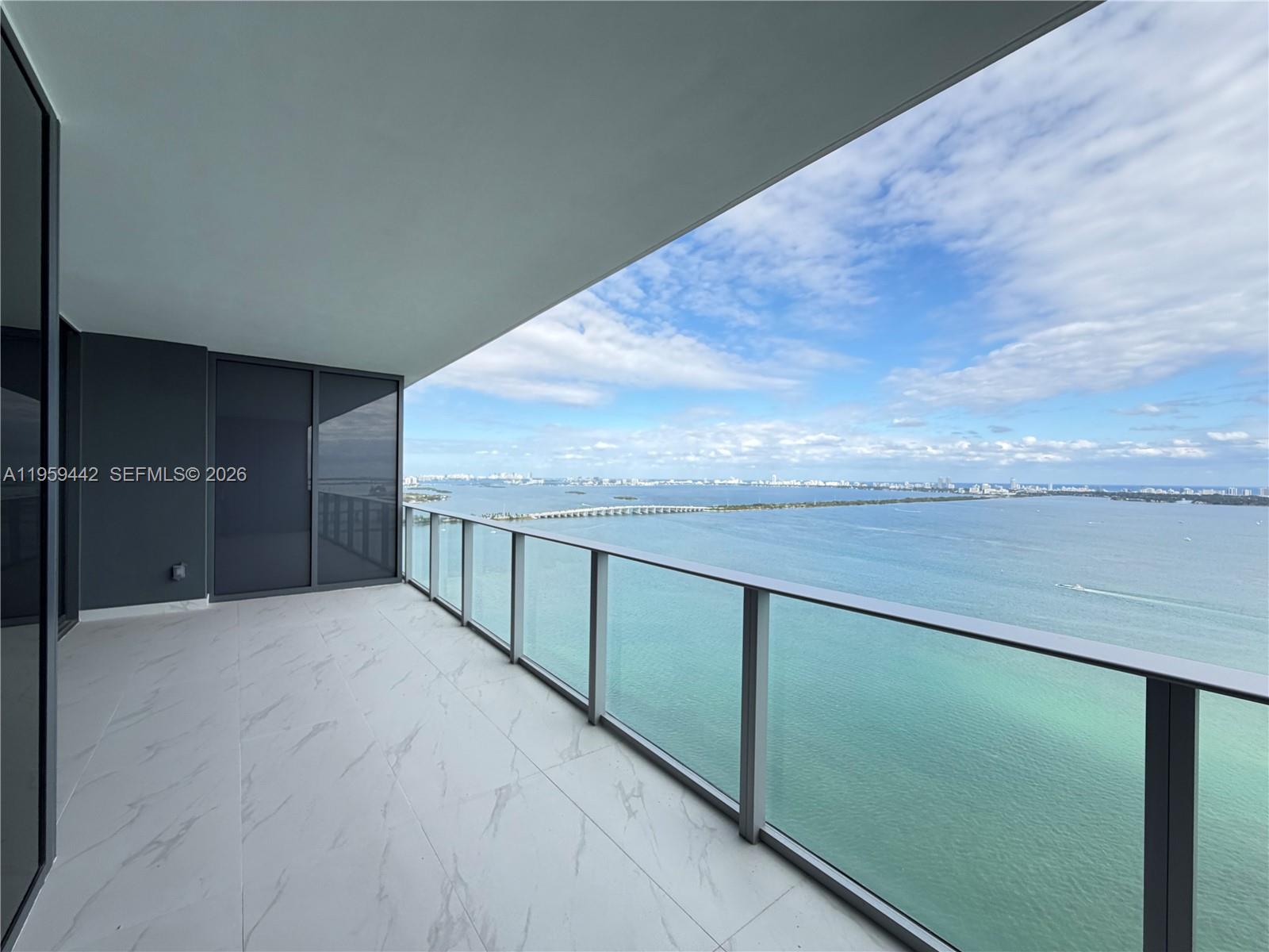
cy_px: 476
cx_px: 634
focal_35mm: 14
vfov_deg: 85.7
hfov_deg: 102.1
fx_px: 513
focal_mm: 2.22
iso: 40
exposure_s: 1/709
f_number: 2.2
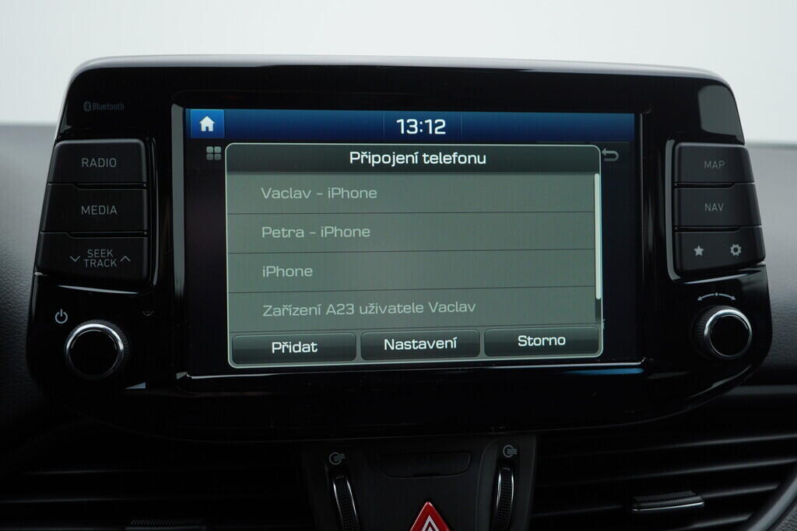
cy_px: 266
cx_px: 398
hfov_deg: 53.1
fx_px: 797
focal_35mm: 36
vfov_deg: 36.9
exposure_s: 1/60
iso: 125
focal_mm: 24
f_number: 3.5
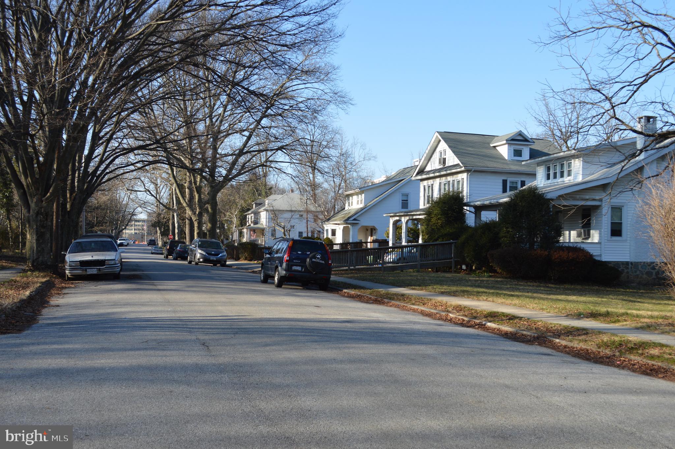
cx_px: 338
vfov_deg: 34.1
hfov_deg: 49.6
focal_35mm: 39
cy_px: 224
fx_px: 730
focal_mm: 26
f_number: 6.3
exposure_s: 1/160
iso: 100
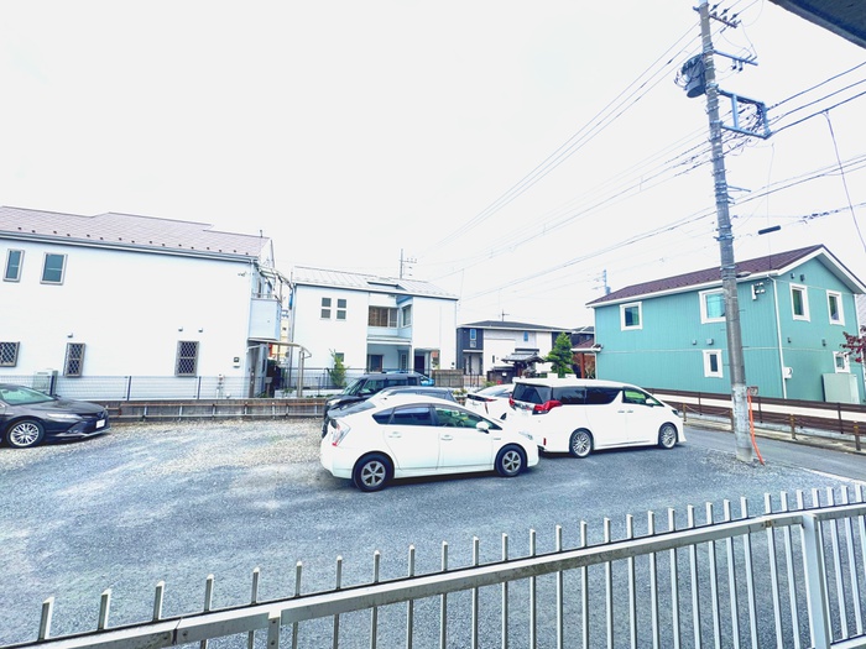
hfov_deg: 102.1
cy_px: 324
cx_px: 433
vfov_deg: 85.7
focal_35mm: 14
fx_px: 350
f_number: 2.2
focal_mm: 2.22
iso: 40
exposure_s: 1/131
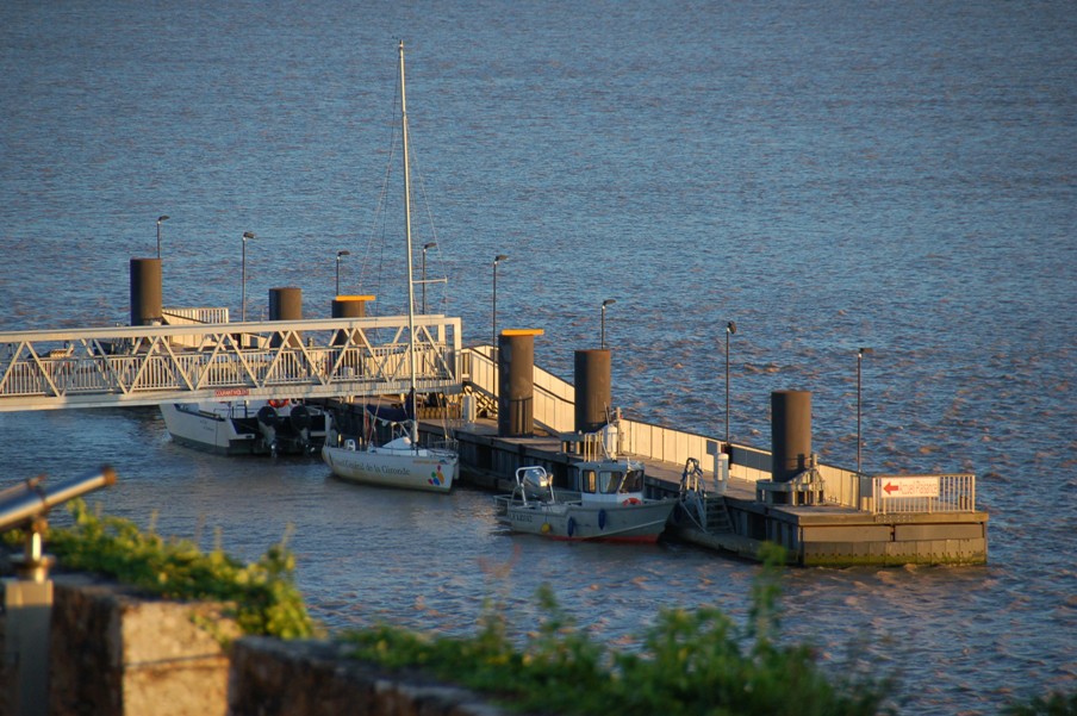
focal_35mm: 300
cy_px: 358
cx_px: 538
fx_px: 8967
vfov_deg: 4.6
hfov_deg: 6.9
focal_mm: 200
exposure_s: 1/320
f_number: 5.6
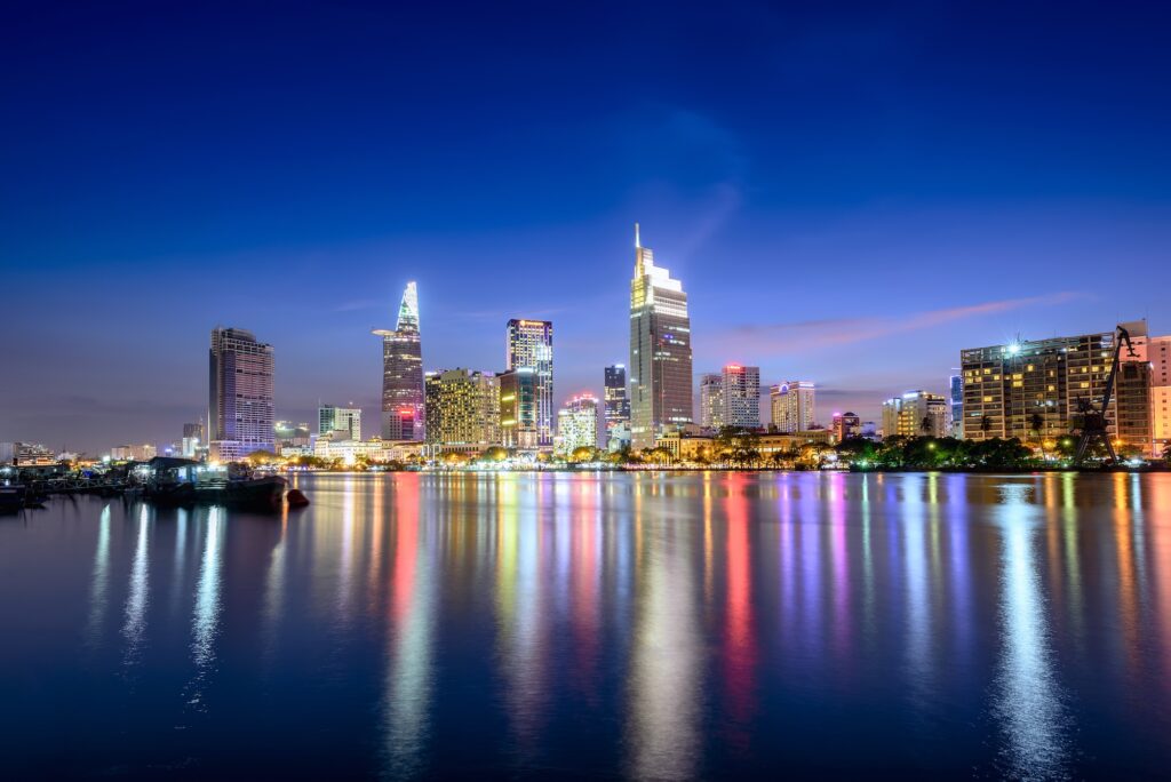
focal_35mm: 19
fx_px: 618
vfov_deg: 64.6
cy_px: 391
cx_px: 586
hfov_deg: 86.9
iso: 64
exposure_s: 30
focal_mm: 19
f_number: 8
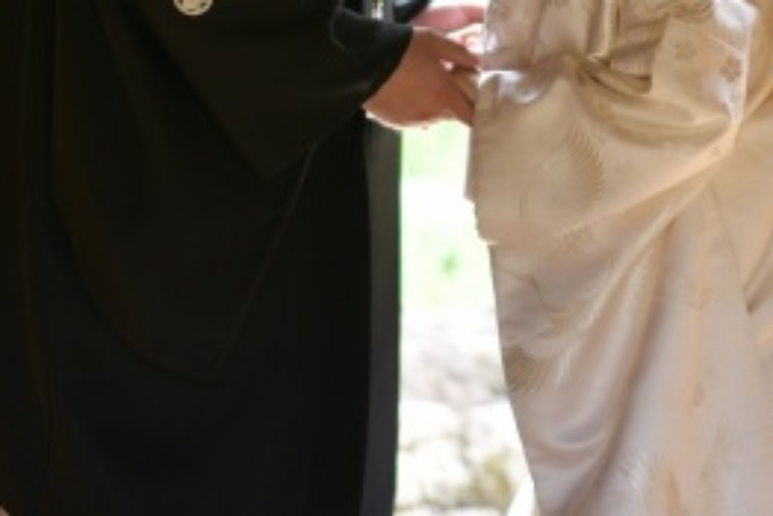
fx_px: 3803
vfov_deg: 7.6
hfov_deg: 11.5
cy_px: -234
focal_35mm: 177
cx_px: 723
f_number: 1.4
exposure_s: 1/200
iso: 160
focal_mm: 58
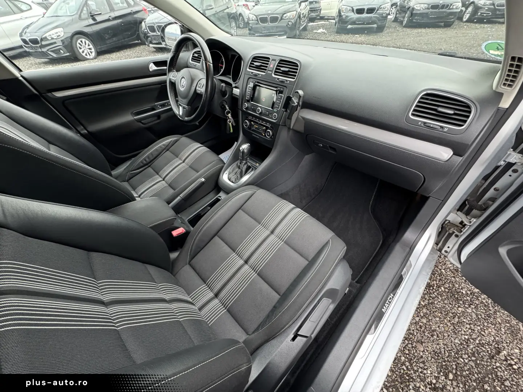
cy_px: 196
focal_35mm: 14
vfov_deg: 85.7
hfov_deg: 102.1
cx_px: 262
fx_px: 212
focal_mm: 2.22
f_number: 2.2
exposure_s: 1/60
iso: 320
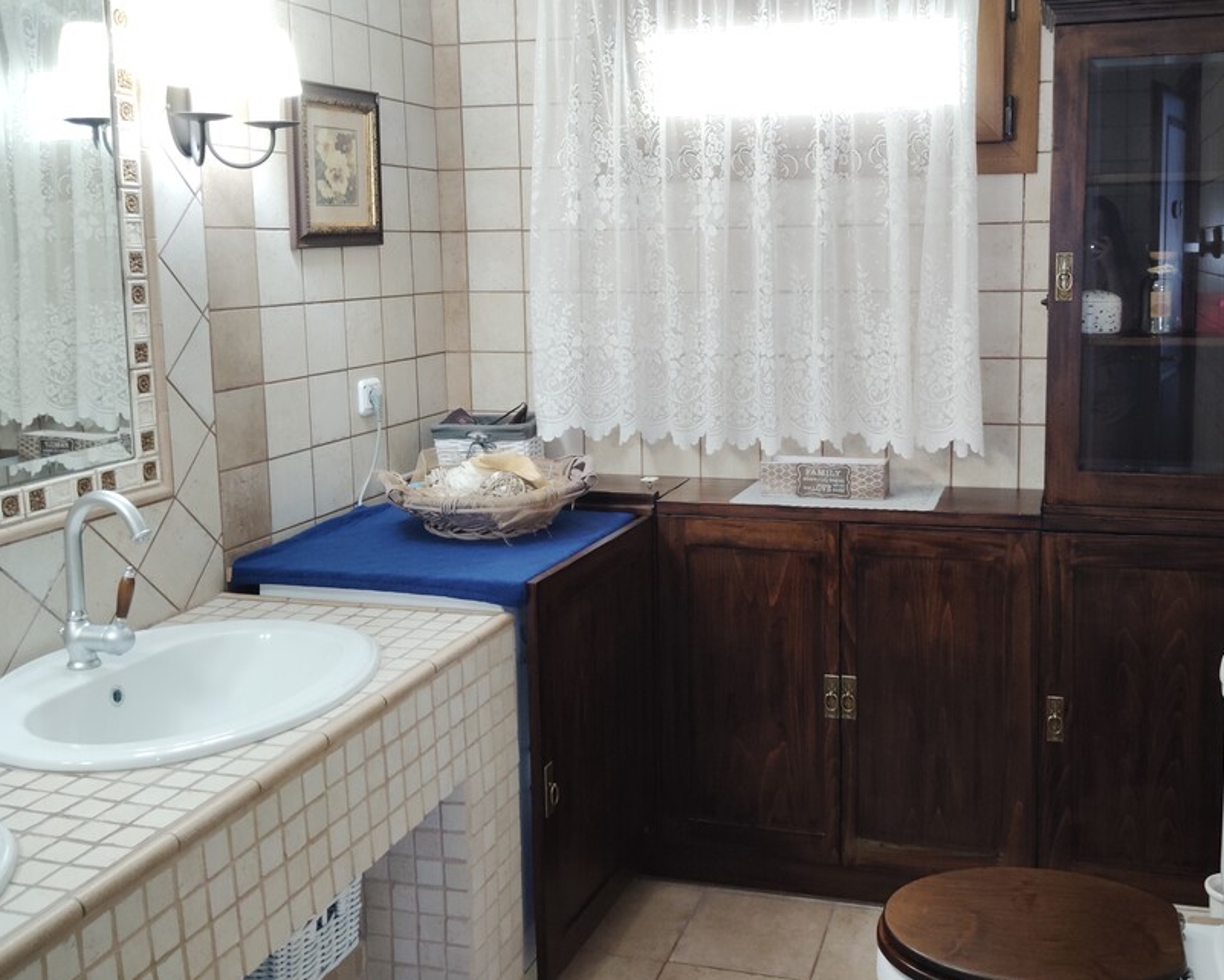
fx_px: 1268
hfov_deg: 51.2
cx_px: 737
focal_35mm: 35
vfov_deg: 42.1
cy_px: 417
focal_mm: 4.22
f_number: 1.8
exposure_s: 1/33.3
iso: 947
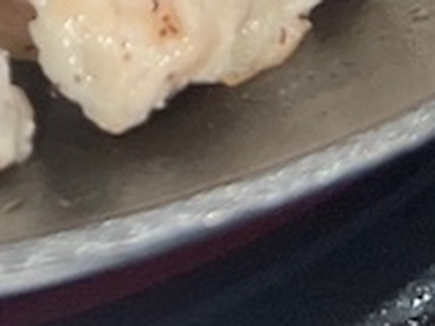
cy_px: -753
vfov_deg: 6.7
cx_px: -291
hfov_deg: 9.7
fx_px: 2450
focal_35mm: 195
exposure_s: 1/120
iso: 125
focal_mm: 5.7
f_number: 1.5
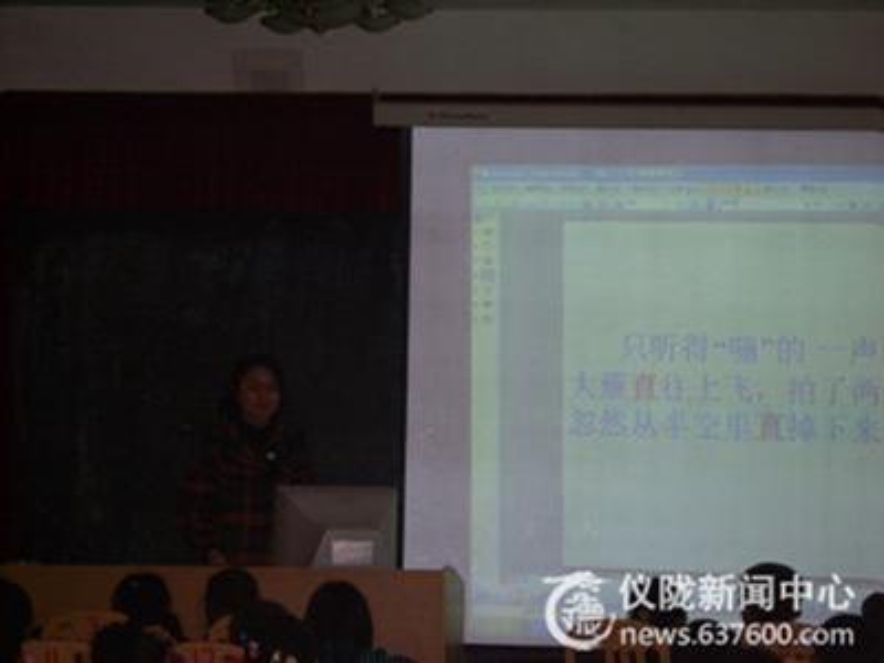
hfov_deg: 18.7
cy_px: 332
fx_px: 2681
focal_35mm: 105
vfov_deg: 14.1
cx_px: 442
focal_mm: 22.2
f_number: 5.1
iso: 235
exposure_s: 1/60
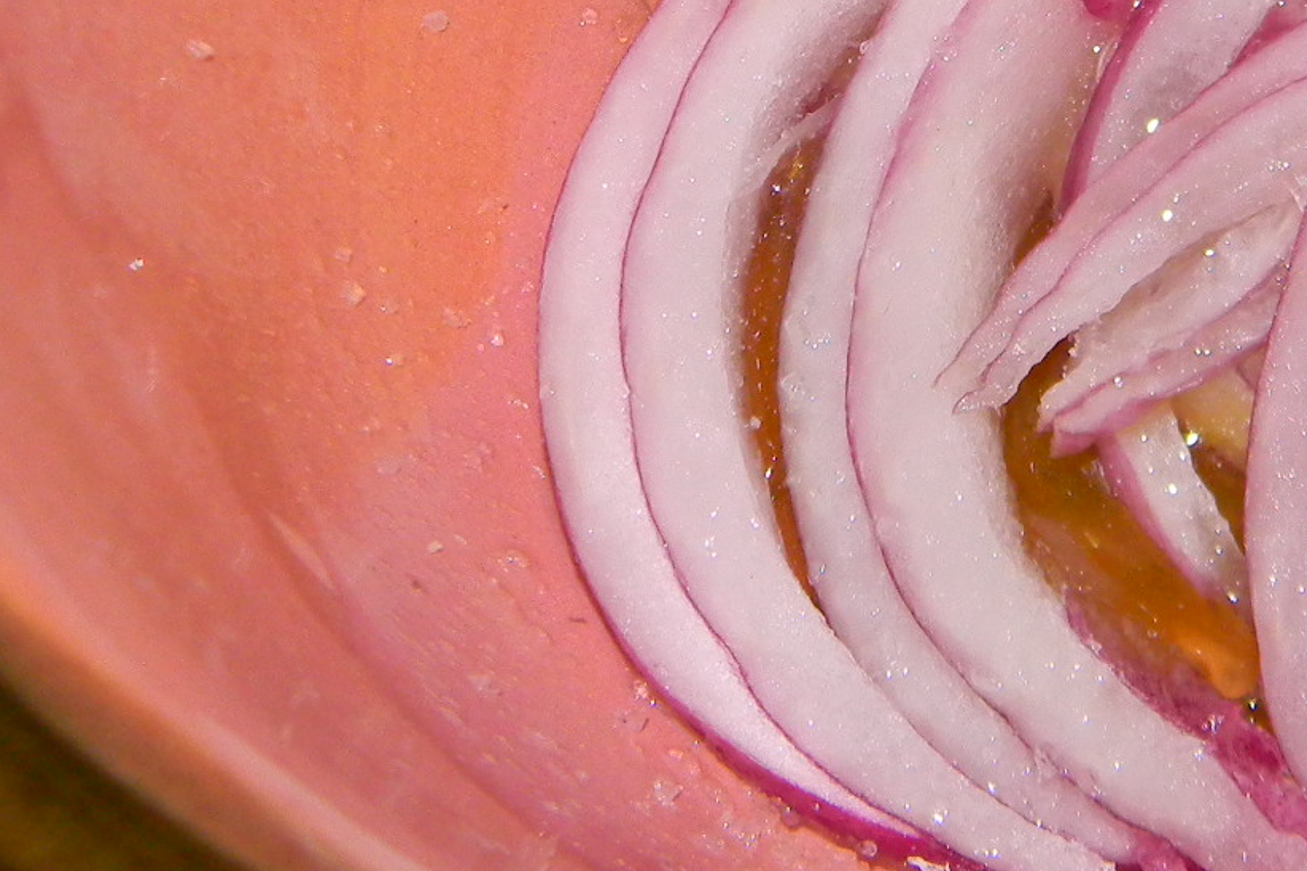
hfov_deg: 16.3
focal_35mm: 122
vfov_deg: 11.1
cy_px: -41
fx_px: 4428
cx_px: 1431
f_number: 3.9
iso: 200
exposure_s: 1/30
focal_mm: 8.6
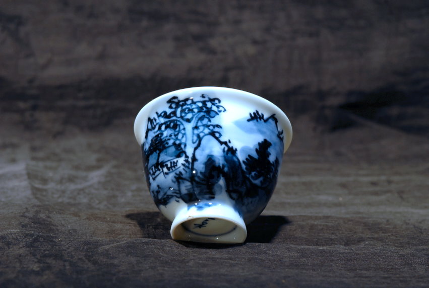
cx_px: 214
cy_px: 144
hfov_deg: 13.0
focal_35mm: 158
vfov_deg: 8.7
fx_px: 1879
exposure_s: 1/25
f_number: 13
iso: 400
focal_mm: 105
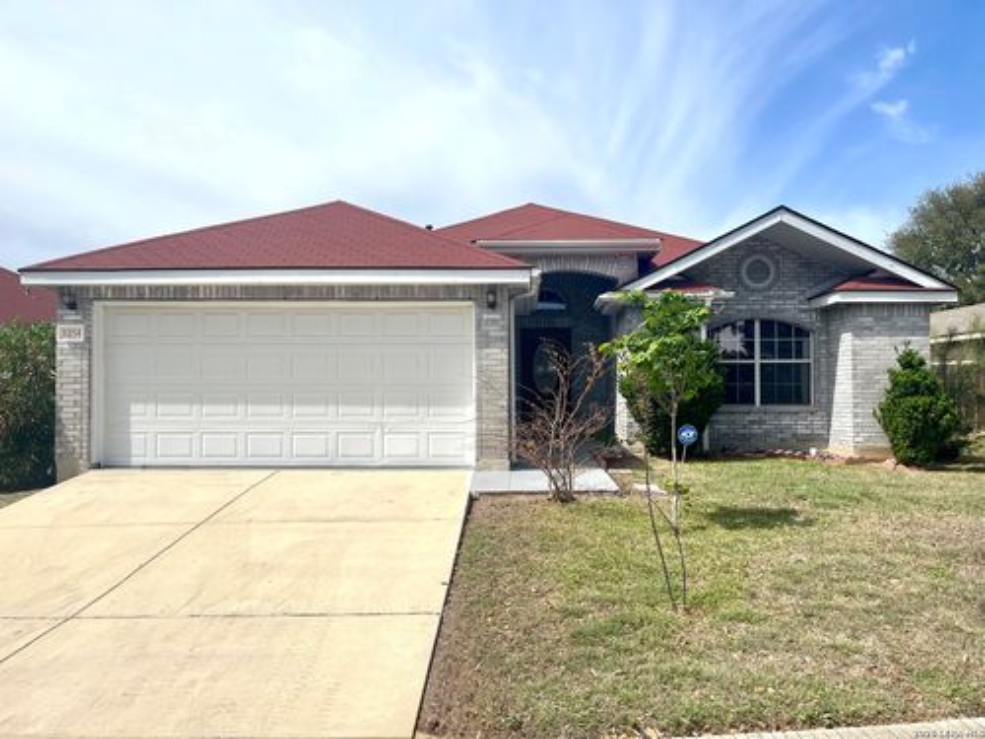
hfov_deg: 69.4
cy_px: 370
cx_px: 492
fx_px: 711
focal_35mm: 25
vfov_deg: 54.9
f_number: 1.6
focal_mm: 5.1
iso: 32
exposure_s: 1/5917
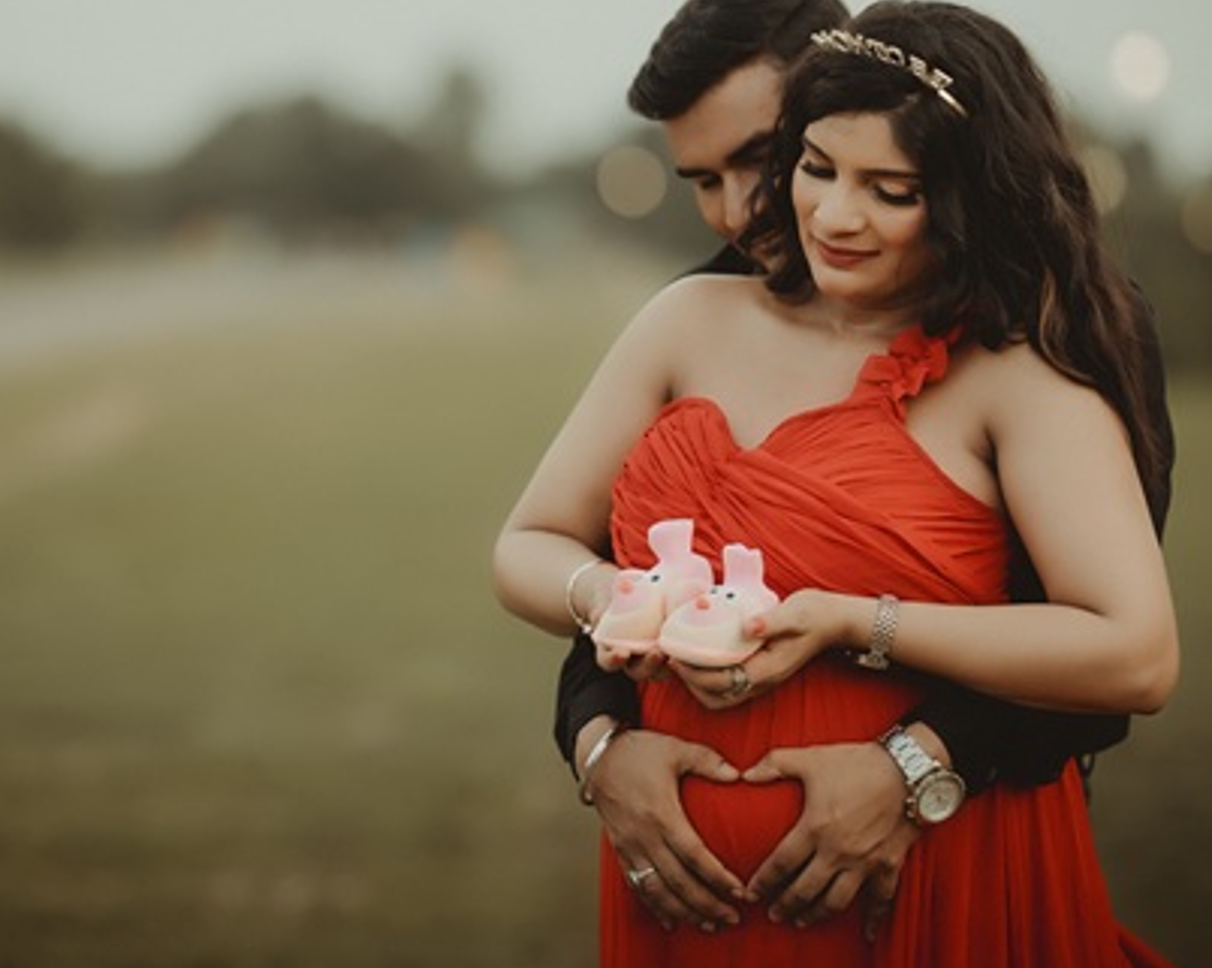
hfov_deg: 13.9
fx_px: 4982
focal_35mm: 139
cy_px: 299
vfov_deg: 11.1
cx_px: 461
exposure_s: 1/160
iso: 160
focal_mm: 85
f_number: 1.4
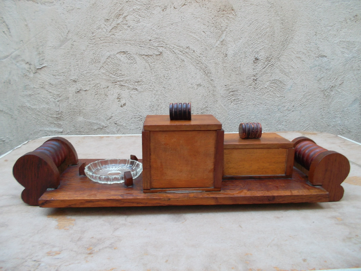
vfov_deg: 49.7
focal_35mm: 28
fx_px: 292
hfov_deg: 63.4
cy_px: 136
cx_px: 180
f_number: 3.3
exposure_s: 1/45
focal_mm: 4.1
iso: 90
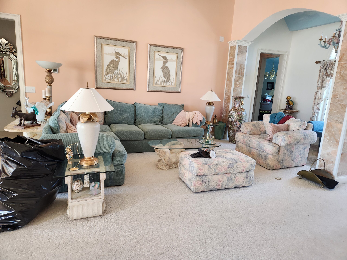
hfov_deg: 73.9
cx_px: 174
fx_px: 231
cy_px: 130
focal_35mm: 23
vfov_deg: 58.9
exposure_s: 1/180
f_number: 1.8
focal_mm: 5.4
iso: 160
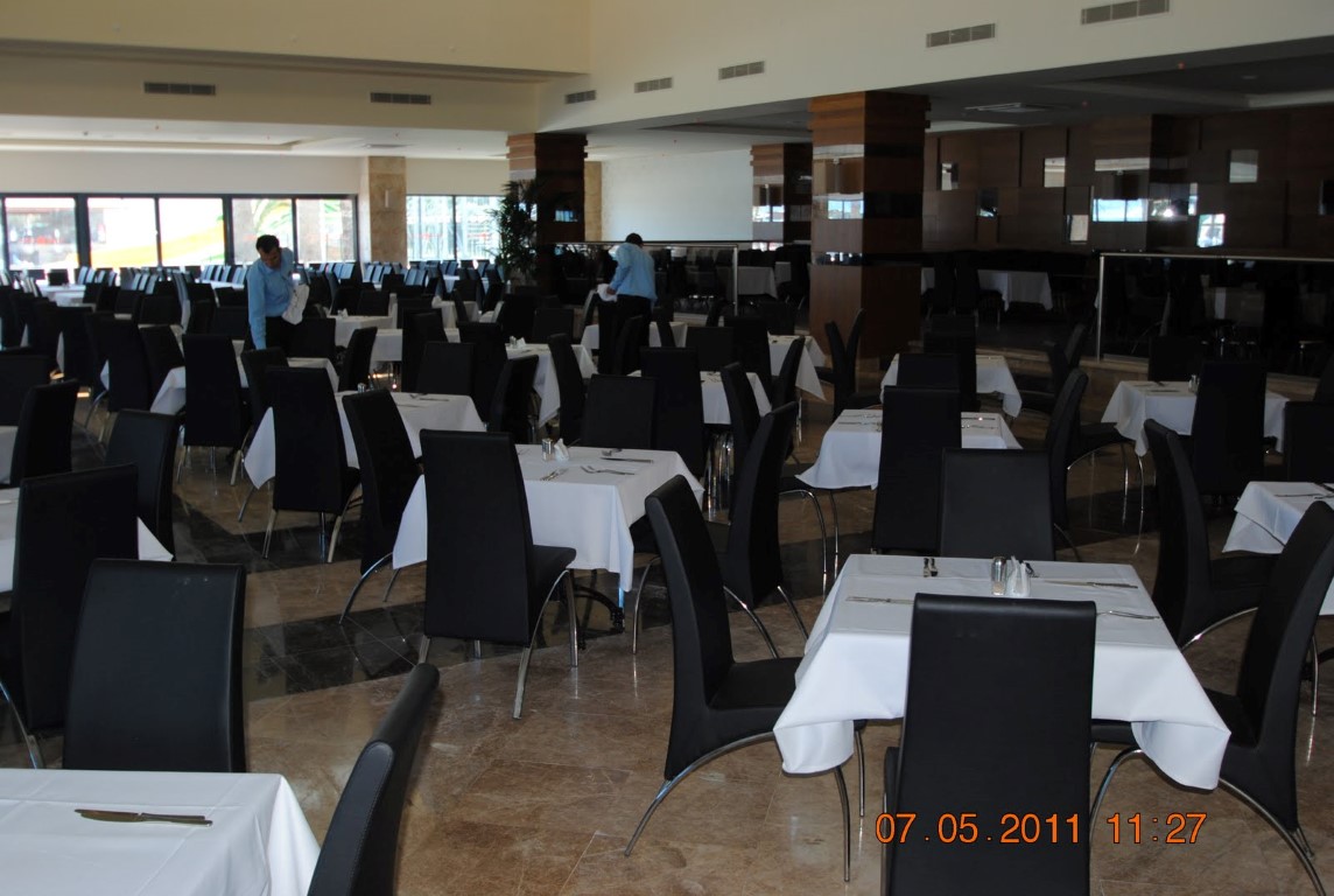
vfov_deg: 37.0
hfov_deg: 53.0
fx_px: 1337
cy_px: 448
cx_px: 667
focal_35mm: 36
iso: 200
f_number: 4.5
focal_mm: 24
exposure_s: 1/60
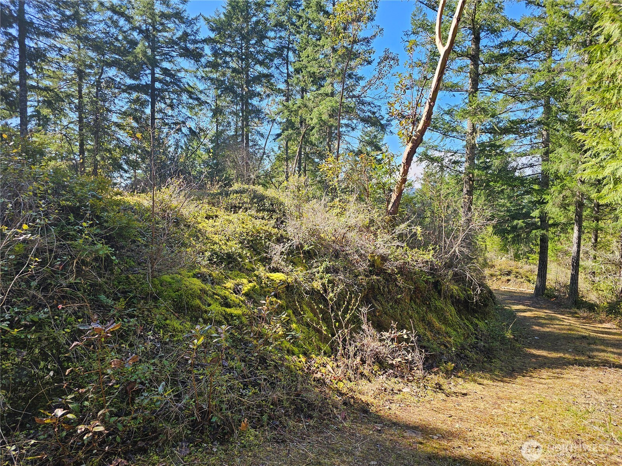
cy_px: 233
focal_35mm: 23
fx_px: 413
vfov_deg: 58.9
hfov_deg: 73.9
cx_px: 311
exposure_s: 1/121
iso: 10
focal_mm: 6.3
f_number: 1.7
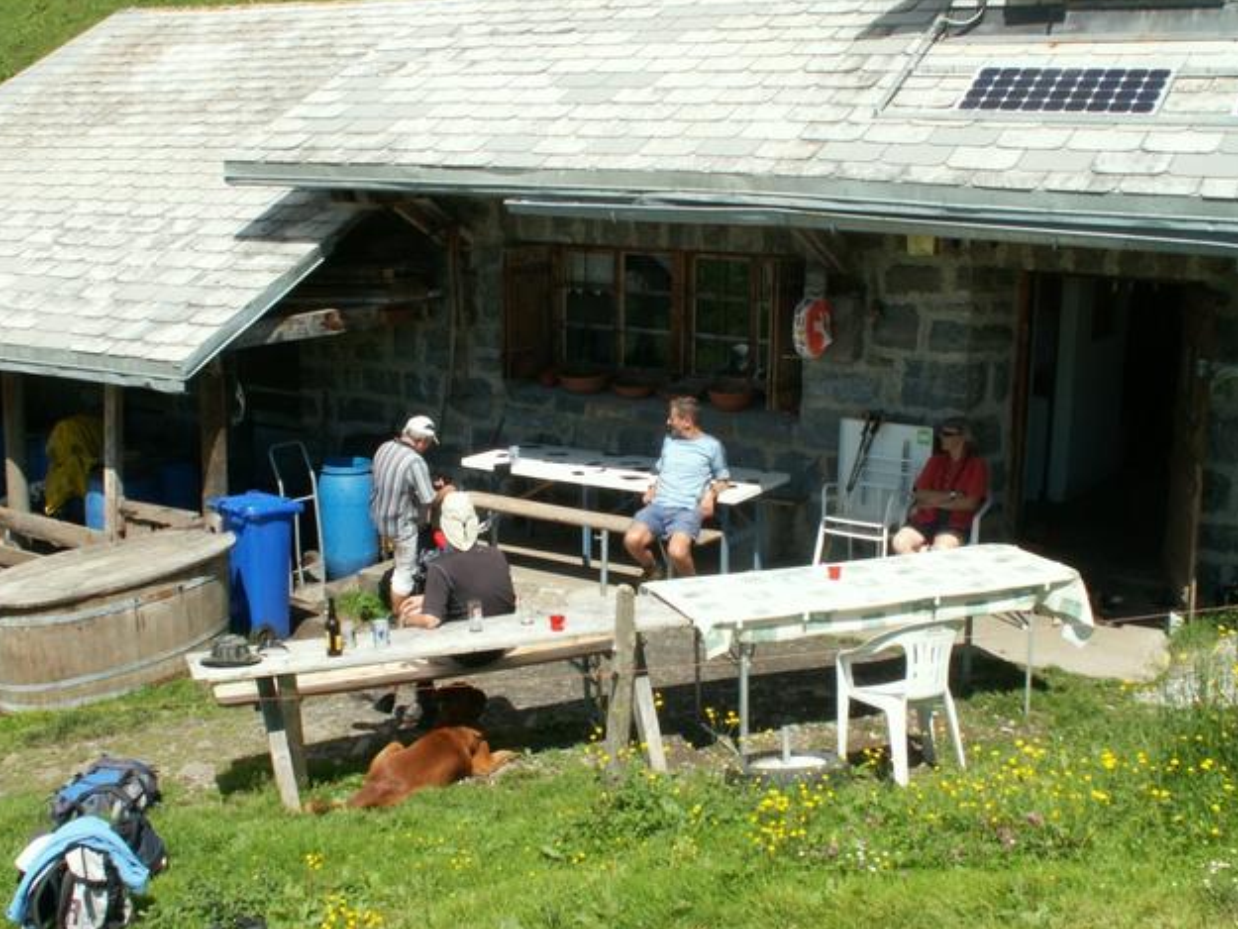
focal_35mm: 43
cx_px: 616
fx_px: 1538
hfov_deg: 43.8
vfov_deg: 33.6
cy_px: 458
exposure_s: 1/100
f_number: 8
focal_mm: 6.98
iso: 50
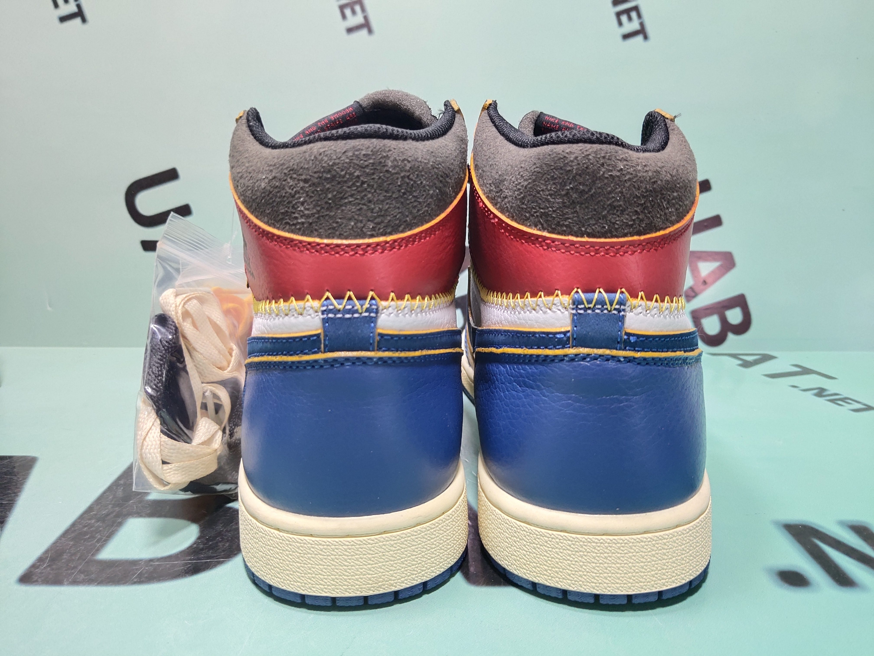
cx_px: 437
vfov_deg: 46.8
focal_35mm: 30
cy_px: 328
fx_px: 757
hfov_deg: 60.0
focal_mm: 4.35
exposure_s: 1/455
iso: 50
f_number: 1.79
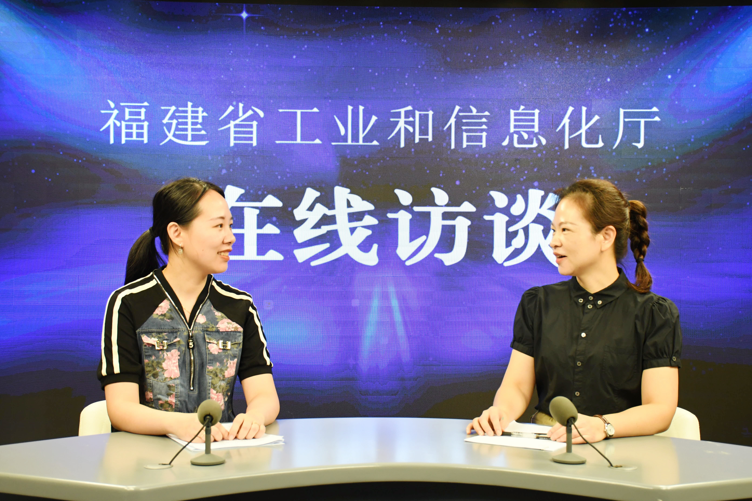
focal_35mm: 52
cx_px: 376
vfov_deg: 26.0
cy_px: 250
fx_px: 1086
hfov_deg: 38.2
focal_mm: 35
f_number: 6.3
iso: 1250
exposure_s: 1/125
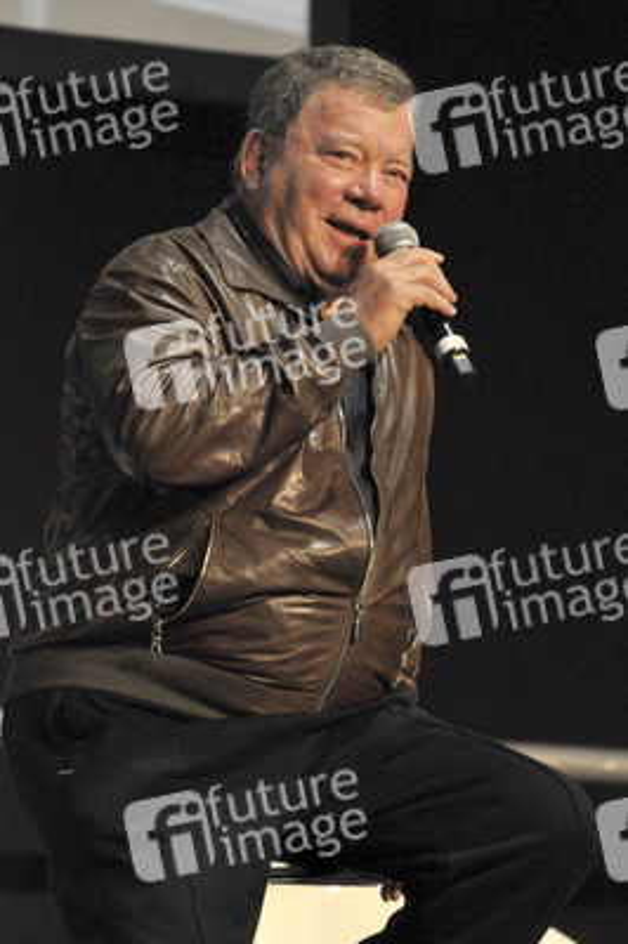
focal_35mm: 450
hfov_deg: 3.0
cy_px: 472
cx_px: 314
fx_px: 11795
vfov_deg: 4.6
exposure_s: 1/100
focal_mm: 300
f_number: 5.6
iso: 3200
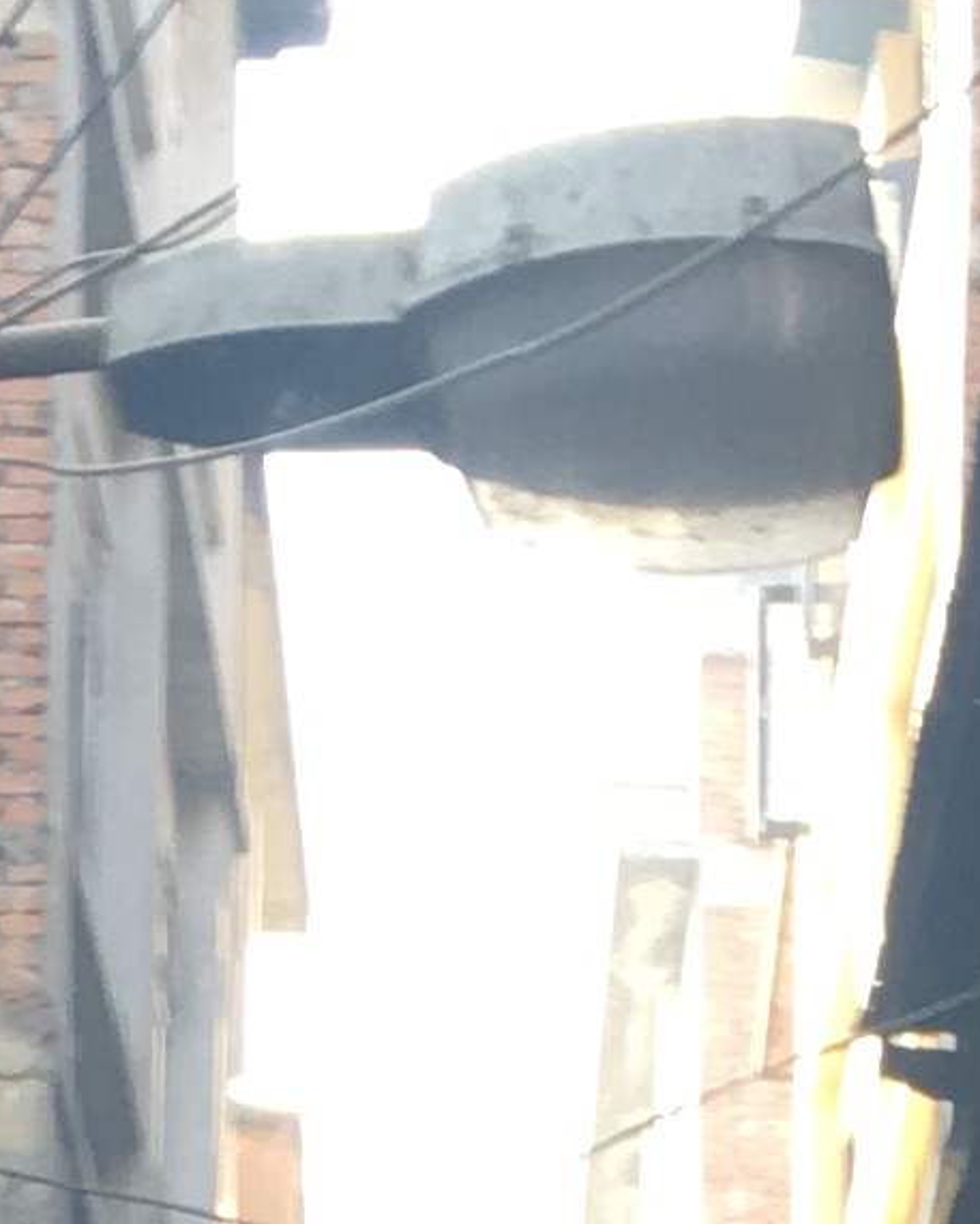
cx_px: 922
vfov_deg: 8.7
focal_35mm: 200
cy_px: 2973
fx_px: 7249
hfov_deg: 7.7
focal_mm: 4.15
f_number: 2.2
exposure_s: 1/100
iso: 32
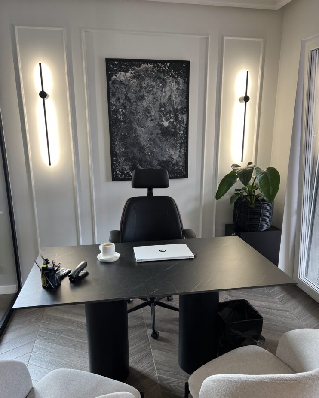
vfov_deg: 62.1
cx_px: 163
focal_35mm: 28
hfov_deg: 51.5
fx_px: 331
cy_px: 218
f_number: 1.5
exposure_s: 1/121
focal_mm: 5.7
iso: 125
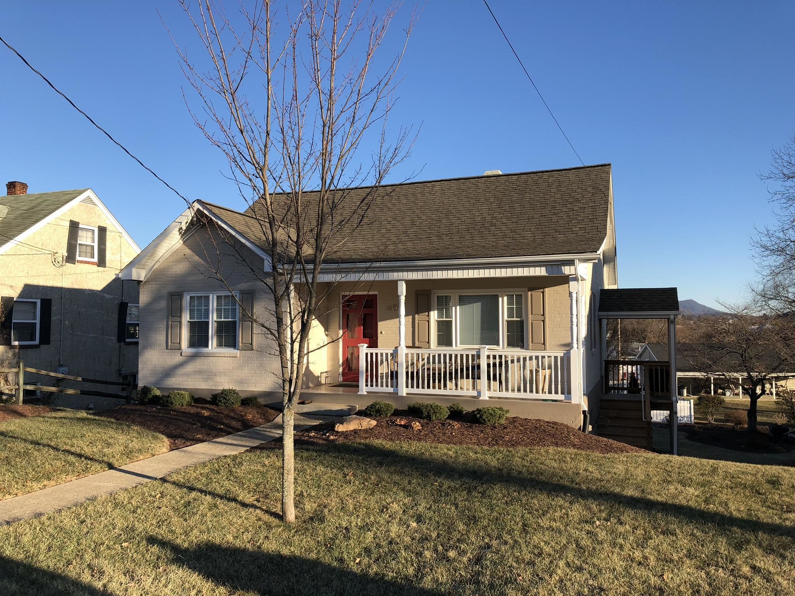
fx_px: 643
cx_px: 398
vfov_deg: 49.7
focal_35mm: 28
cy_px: 298
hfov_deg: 63.4
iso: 20
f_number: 1.8
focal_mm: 4
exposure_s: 1/1021
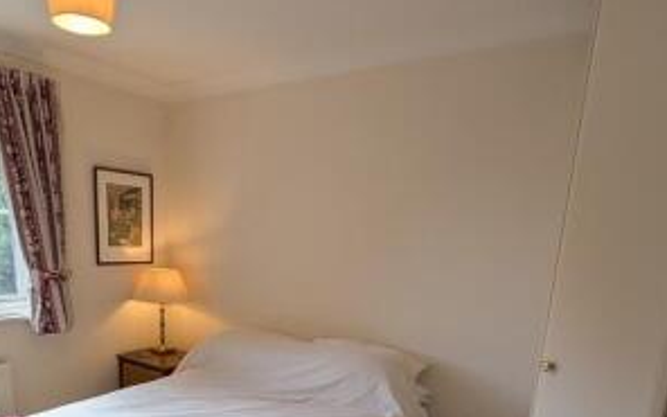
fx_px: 454
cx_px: 282
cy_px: 341
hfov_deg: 72.1
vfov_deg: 46.3
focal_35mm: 25
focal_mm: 2.02
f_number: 1.7
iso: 46
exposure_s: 1/104
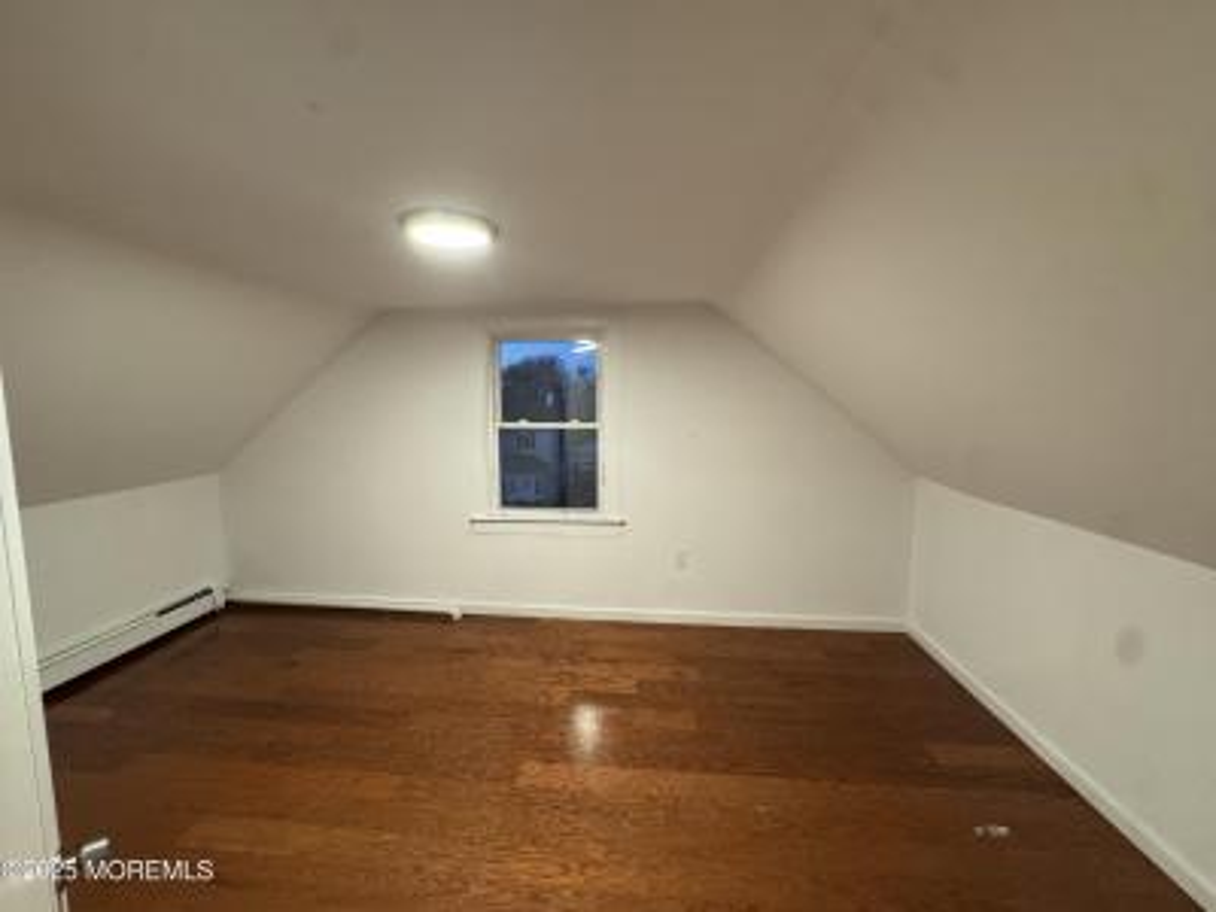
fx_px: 492
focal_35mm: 14
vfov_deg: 85.7
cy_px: 456
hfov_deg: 102.1
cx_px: 608
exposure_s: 1/60
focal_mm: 2.22
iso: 400
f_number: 2.2
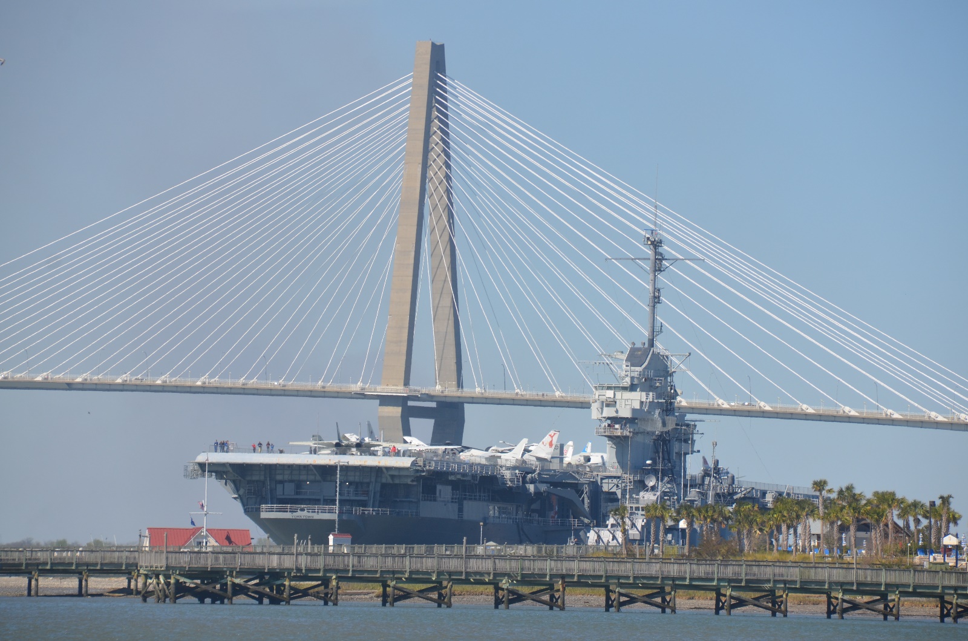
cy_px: 320
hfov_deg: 6.9
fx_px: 8048
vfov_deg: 4.6
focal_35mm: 300
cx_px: 484
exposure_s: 1/800
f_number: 7.1
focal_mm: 200
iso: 200
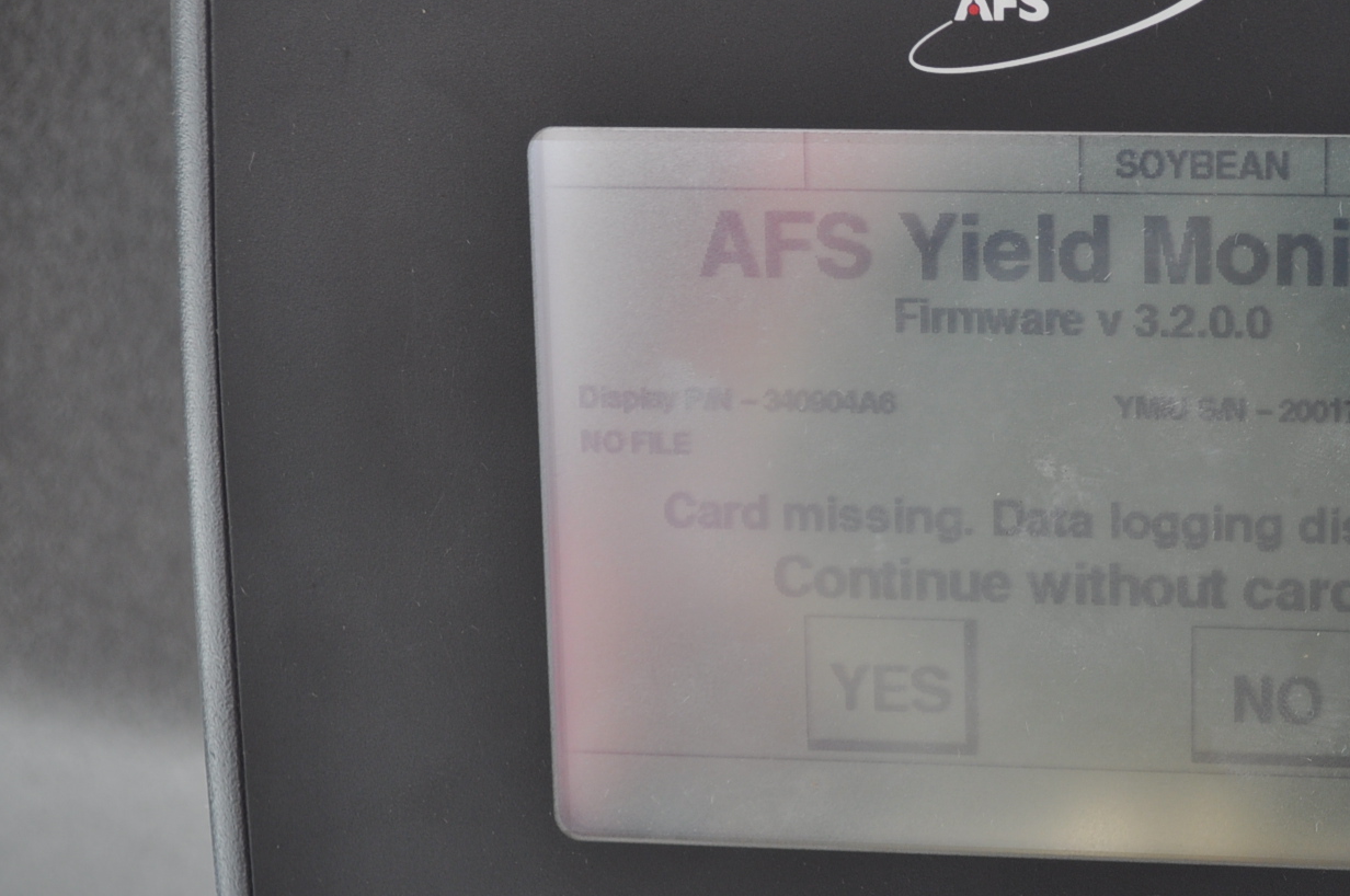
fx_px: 3520
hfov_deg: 21.3
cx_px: 1166
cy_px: 589
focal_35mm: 94
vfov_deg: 14.5
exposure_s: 1/160
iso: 200
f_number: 6.3
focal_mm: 36
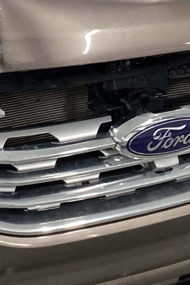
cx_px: 52
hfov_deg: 15.3
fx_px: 705
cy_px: 56
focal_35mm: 89
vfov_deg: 22.6
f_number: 2.4
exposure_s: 1/40
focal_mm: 3.3
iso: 250
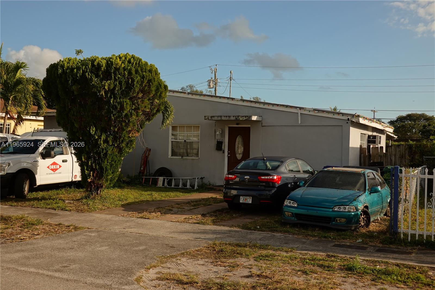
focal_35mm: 42
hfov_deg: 46.4
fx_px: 507
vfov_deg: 31.9
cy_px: 145
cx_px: 218
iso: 100
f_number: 4
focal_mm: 15.59
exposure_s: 1/1000
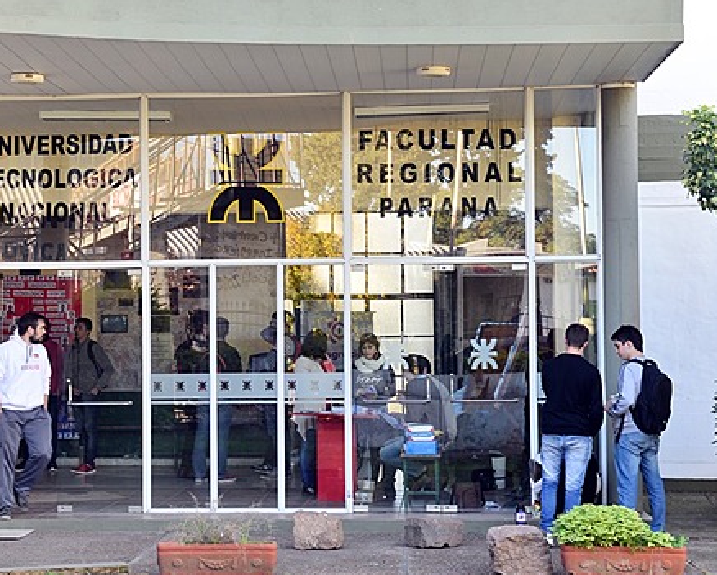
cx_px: 224
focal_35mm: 96
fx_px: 2039
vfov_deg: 16.0
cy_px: 265
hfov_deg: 19.9
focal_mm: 70
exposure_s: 1/60
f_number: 7.1
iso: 400
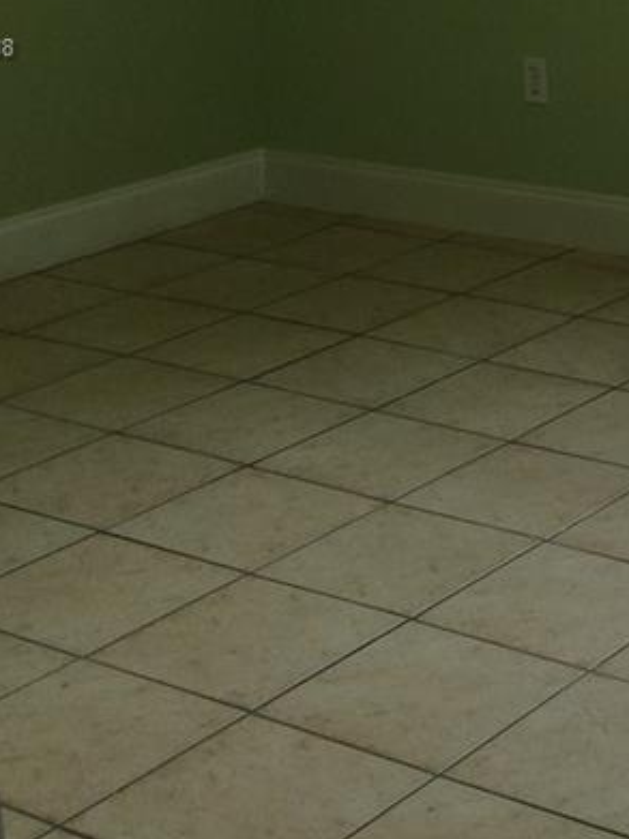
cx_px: 790
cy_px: 49
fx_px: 2157
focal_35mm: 89
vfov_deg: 21.4
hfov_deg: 15.8
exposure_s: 1/60
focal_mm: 4.15
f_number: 2.2
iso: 40
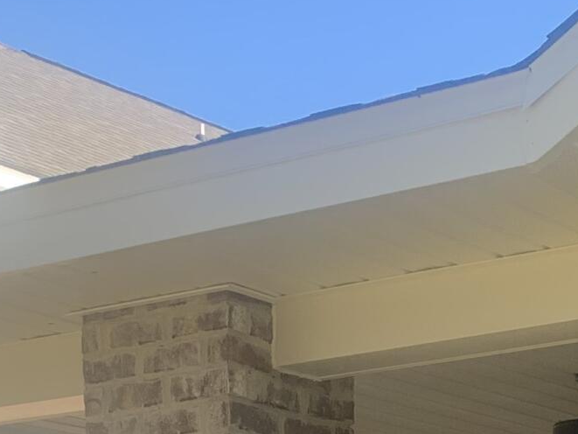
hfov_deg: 16.5
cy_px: 775
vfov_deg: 11.6
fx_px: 1971
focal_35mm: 118
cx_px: 516
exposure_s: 1/457
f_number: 1.8
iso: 25
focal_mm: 4.25
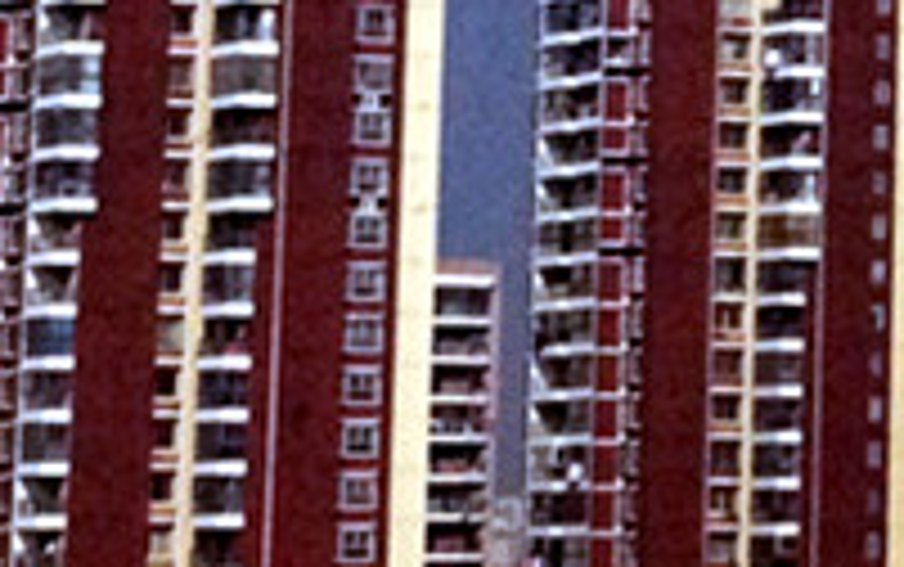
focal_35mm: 237
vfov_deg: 5.4
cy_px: -574
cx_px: 1579
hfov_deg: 8.5
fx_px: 5844
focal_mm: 40
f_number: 13
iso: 4000
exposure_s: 1/5000
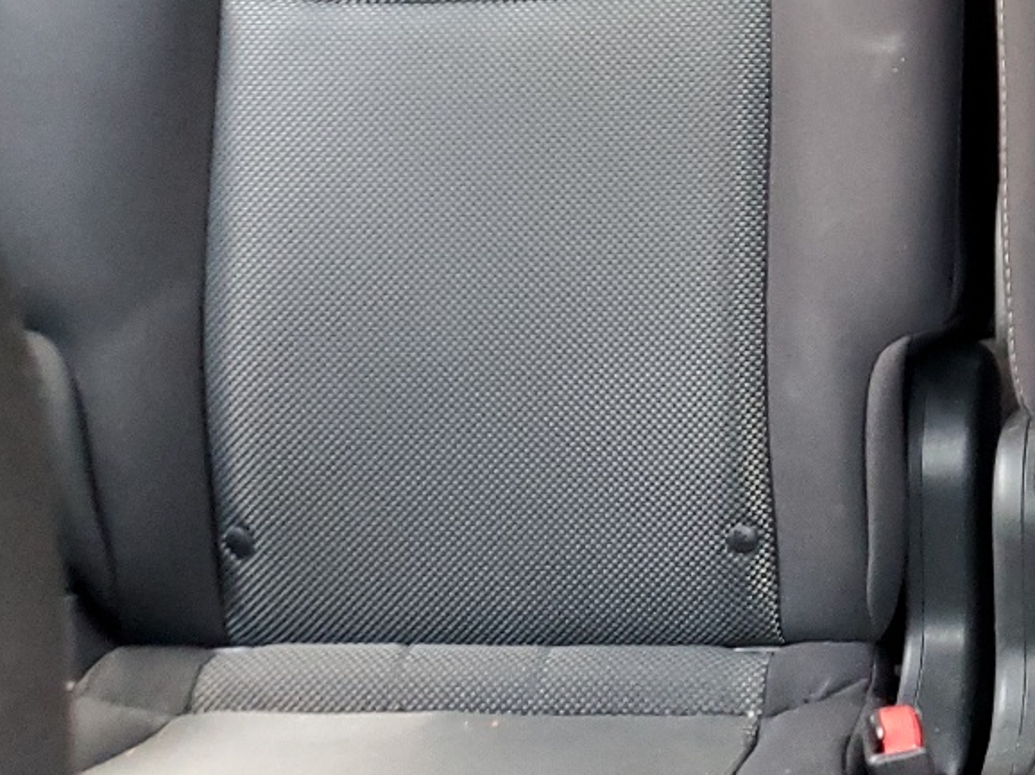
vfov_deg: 19.9
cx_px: 1250
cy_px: 14
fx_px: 2152
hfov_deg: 24.4
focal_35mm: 72
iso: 362
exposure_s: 1/60.2
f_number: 1.5
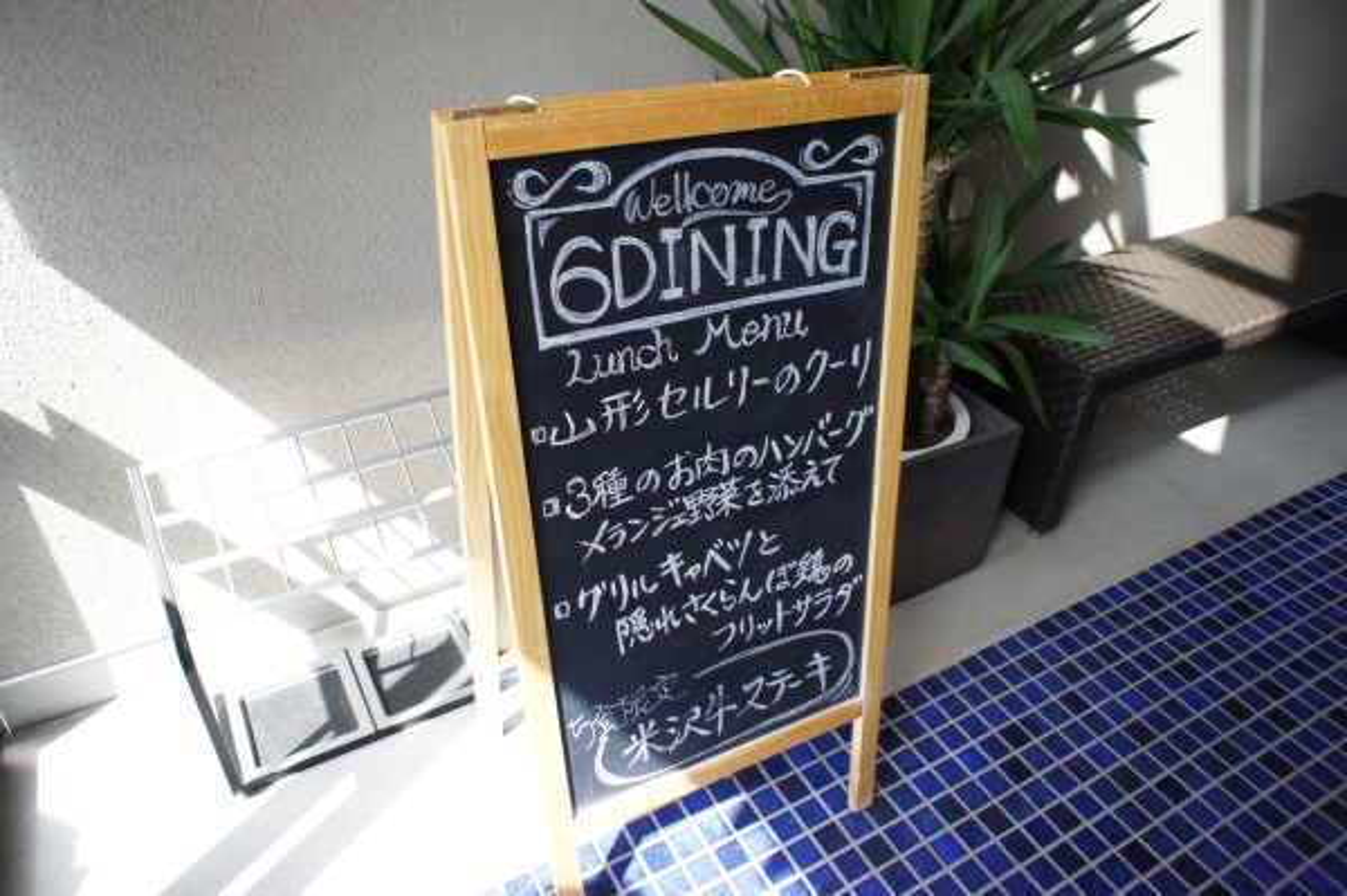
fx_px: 897
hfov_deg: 73.8
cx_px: 674
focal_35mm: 24
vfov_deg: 53.1
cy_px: 448
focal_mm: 16
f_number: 2.8
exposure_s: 1/250
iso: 200
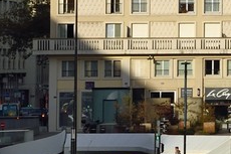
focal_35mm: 868
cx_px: 684
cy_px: -185
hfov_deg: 2.4
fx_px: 5566
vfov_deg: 1.6
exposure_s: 1/320
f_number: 13
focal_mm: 125
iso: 200
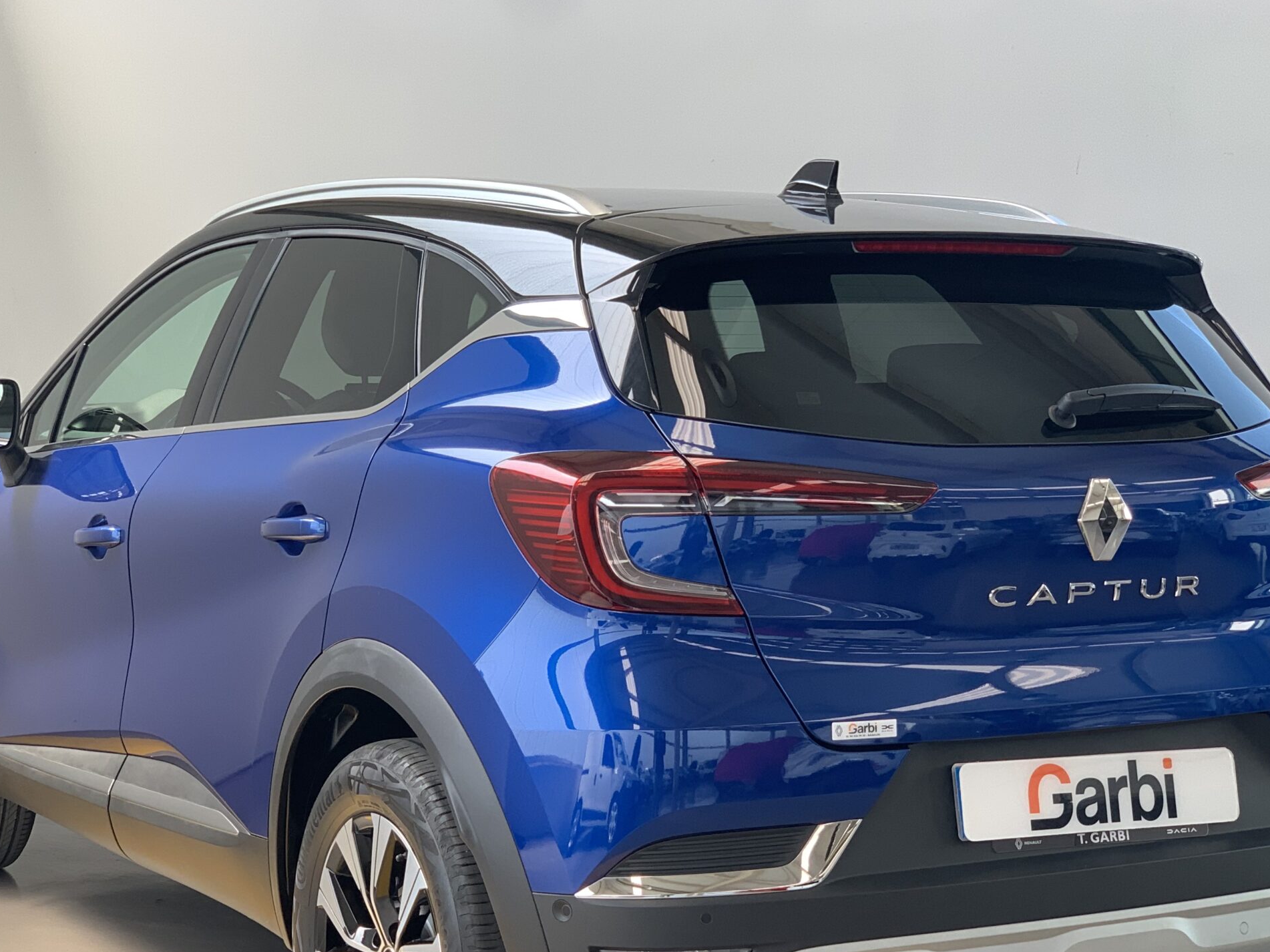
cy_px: 604
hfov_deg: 27.8
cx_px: 622
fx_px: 2568
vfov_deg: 21.0
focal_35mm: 70
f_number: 2.4
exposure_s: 1/122
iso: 64
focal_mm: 6
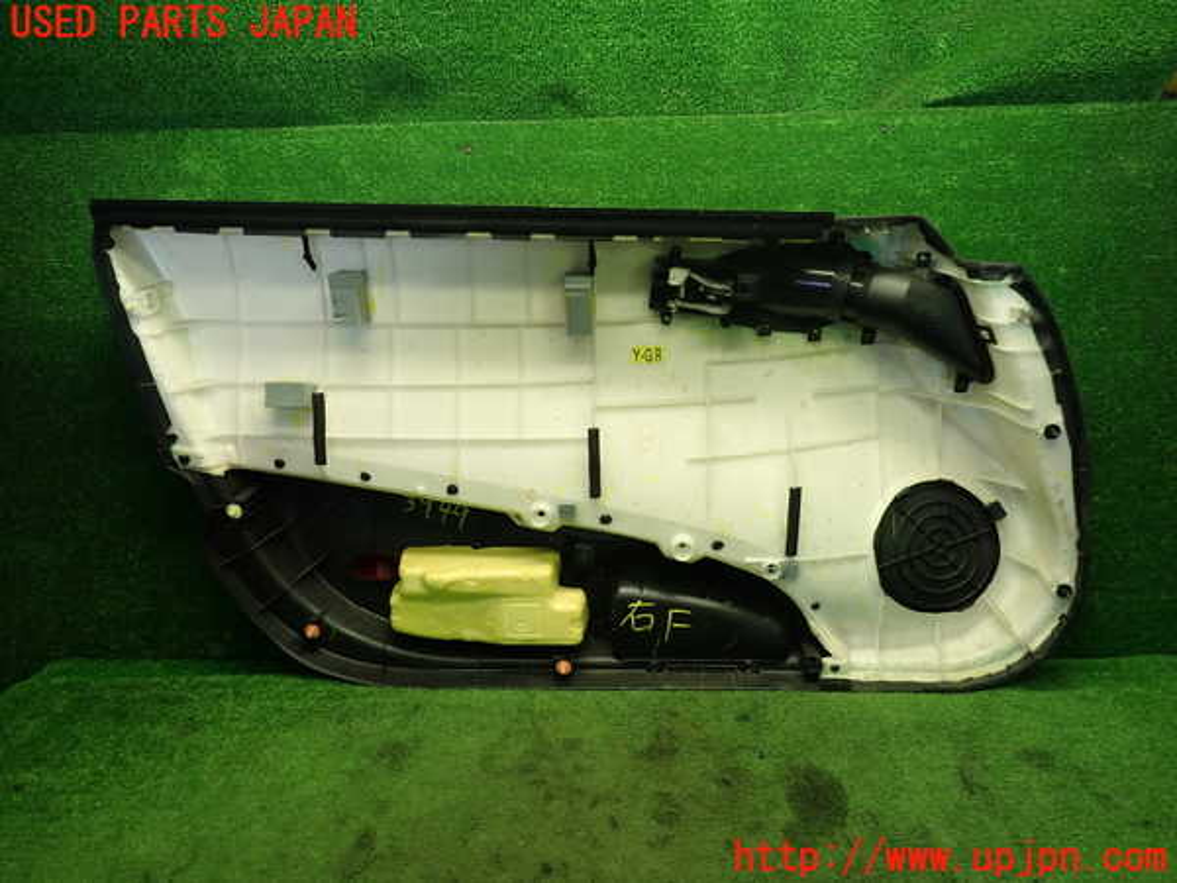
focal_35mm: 25
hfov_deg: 69.4
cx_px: 588
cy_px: 442
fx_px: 850
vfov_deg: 54.9
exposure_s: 1/60
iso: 200
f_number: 2
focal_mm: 4.5
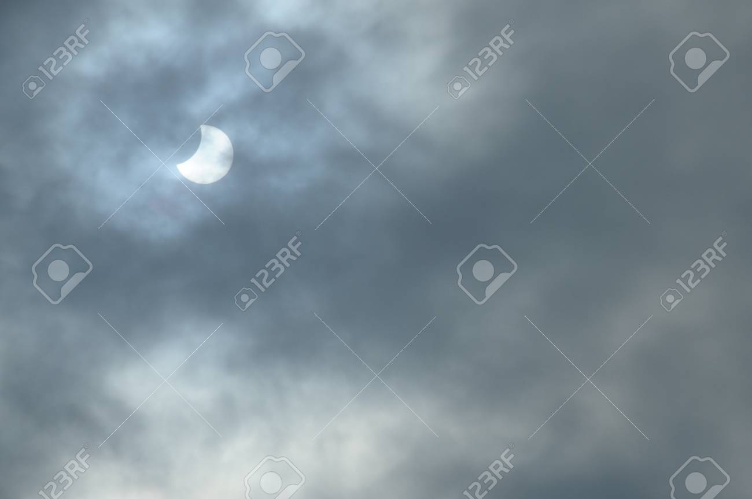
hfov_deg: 6.9
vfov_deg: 4.6
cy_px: 250
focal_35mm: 300
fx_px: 6258
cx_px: 376
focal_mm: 200
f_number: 11
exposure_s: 1/800
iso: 200
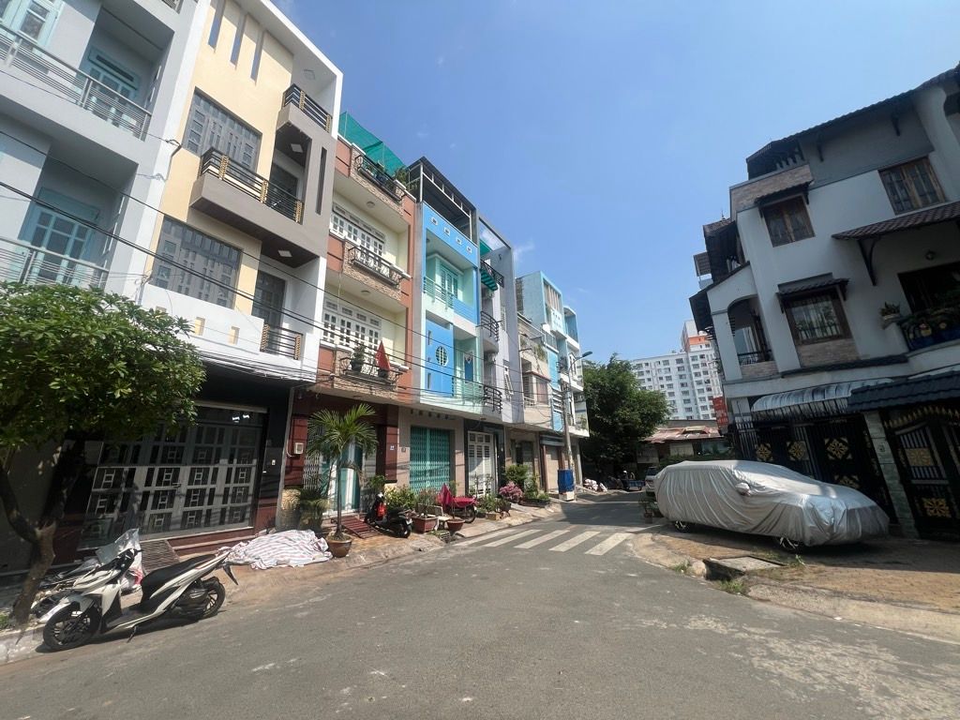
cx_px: 480
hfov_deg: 106.2
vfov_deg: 89.9
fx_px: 361
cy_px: 360
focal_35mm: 13
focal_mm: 1.57
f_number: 1.8
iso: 32
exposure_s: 1/2320
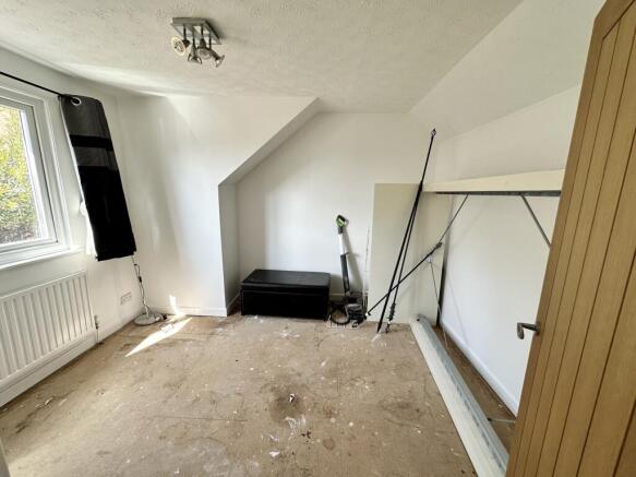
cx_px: 318
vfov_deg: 85.7
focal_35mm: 14
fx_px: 257
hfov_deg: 102.1
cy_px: 238
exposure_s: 1/99
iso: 64
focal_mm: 2.22
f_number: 2.2
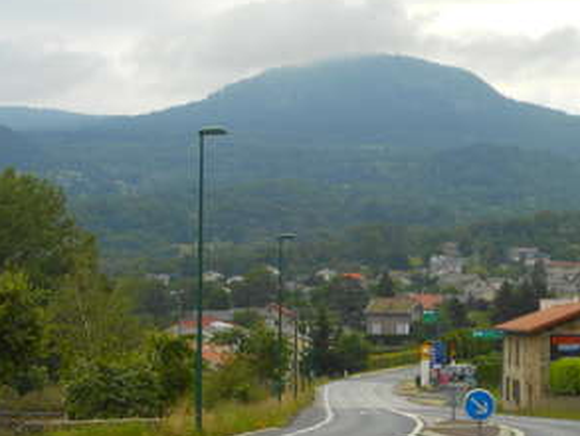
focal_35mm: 137
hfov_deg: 14.4
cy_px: 180
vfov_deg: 10.8
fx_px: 2296
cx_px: 321
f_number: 5.3
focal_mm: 12
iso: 80
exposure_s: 1/160
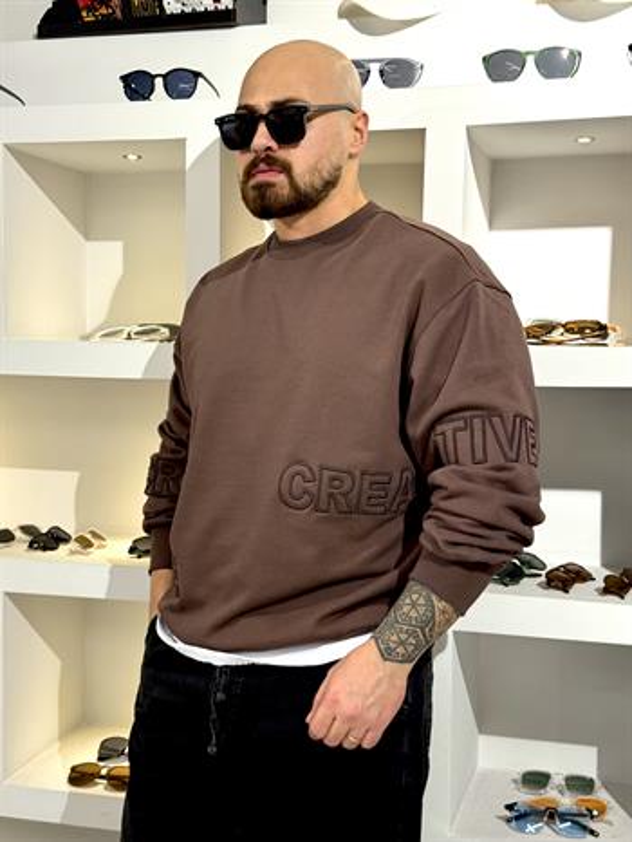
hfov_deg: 30.3
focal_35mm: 48
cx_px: 316
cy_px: 421
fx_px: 1167
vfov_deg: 39.6
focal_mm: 6.76
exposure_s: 1/100
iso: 125
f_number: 1.78
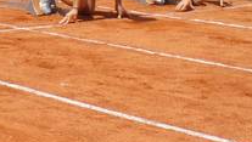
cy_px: -22
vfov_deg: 8.6
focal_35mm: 140
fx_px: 937
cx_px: -78
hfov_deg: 14.6
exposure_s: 1/320
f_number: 5.6
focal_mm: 6.1
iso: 64
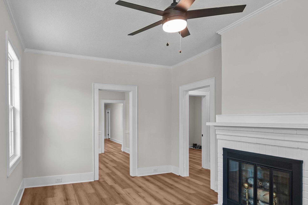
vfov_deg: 56.9
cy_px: 117
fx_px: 188
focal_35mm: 22
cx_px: 120
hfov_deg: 77.5
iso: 400
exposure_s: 1/30
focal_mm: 16
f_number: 4
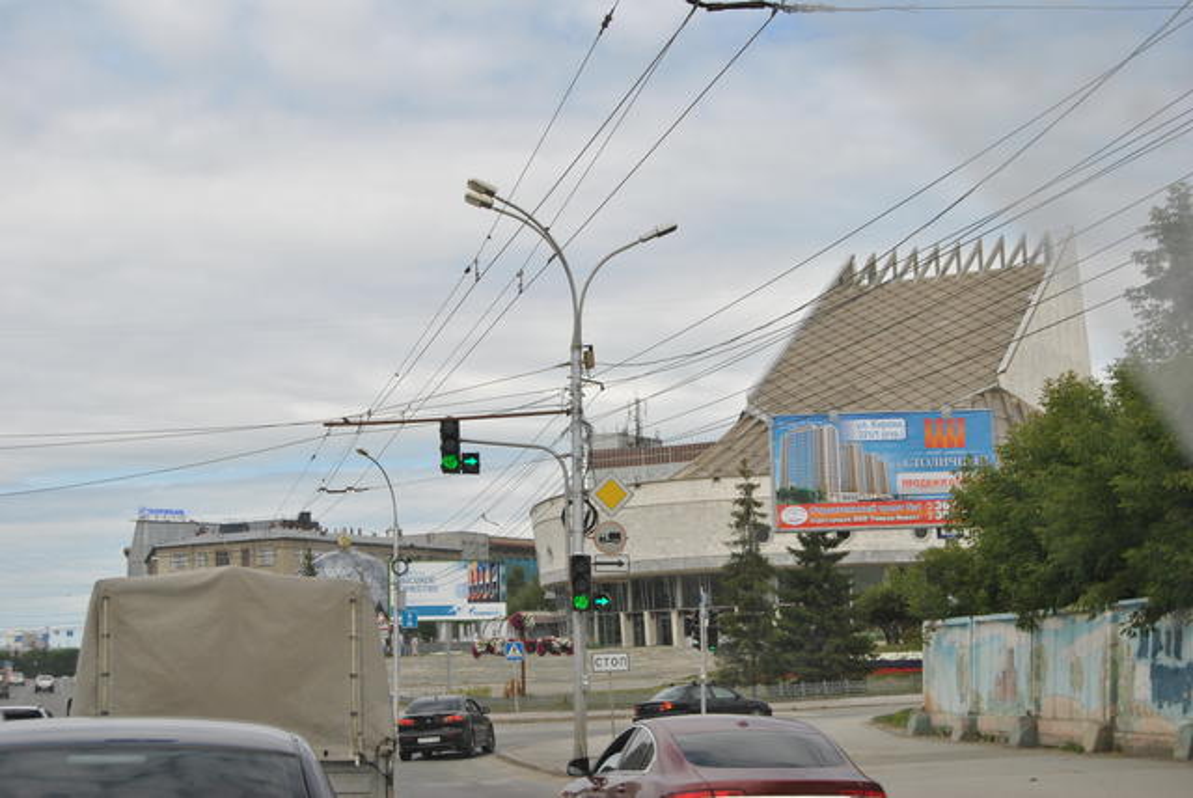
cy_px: 399
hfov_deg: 29.8
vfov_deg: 20.2
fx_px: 2239
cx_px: 596
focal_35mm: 68
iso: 100
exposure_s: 1/200
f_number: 7.1
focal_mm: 45
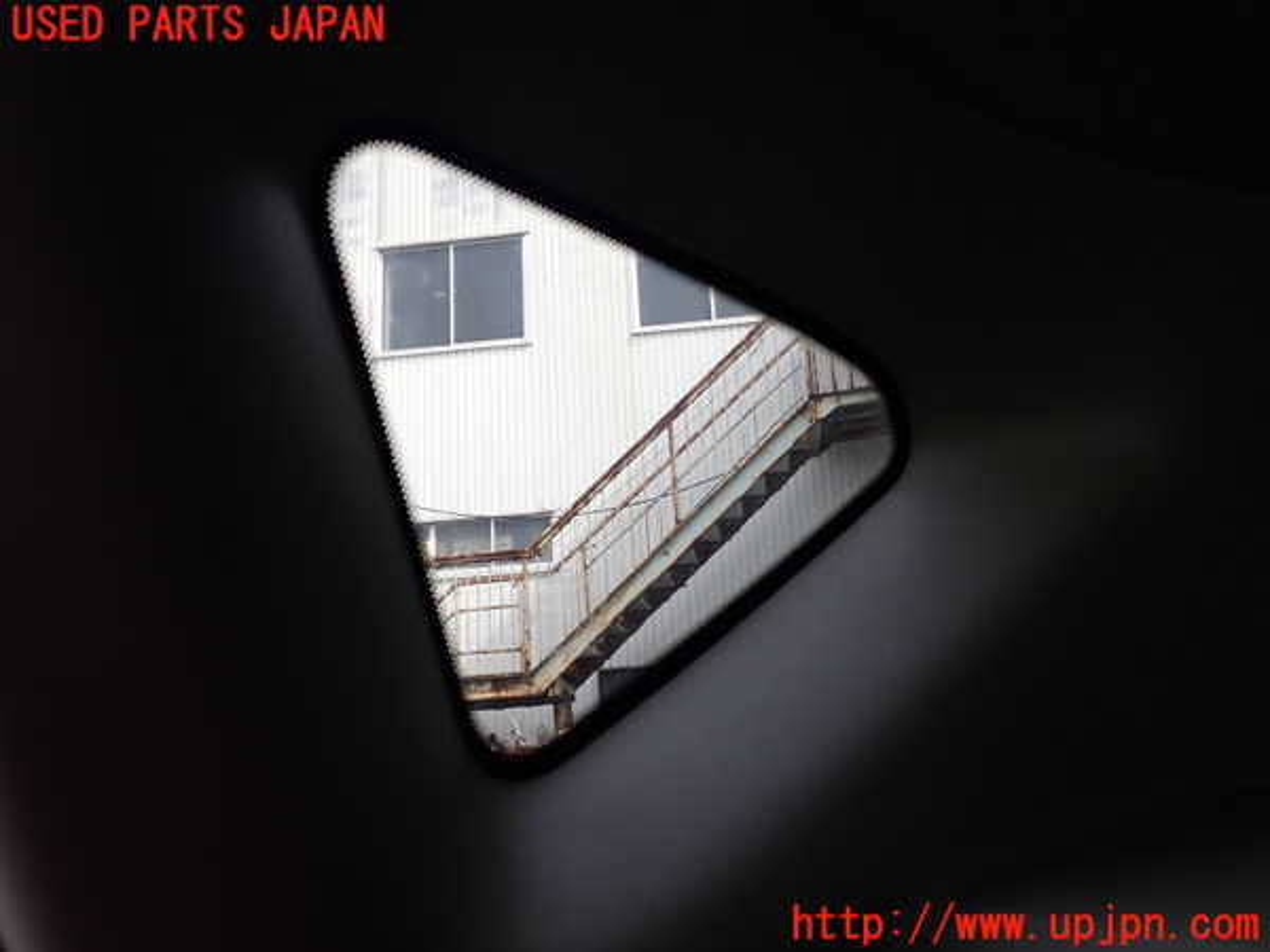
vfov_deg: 46.8
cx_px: 635
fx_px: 1101
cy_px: 476
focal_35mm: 30
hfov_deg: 60.0
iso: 100
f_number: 3.2
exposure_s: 1/160
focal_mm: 5.4
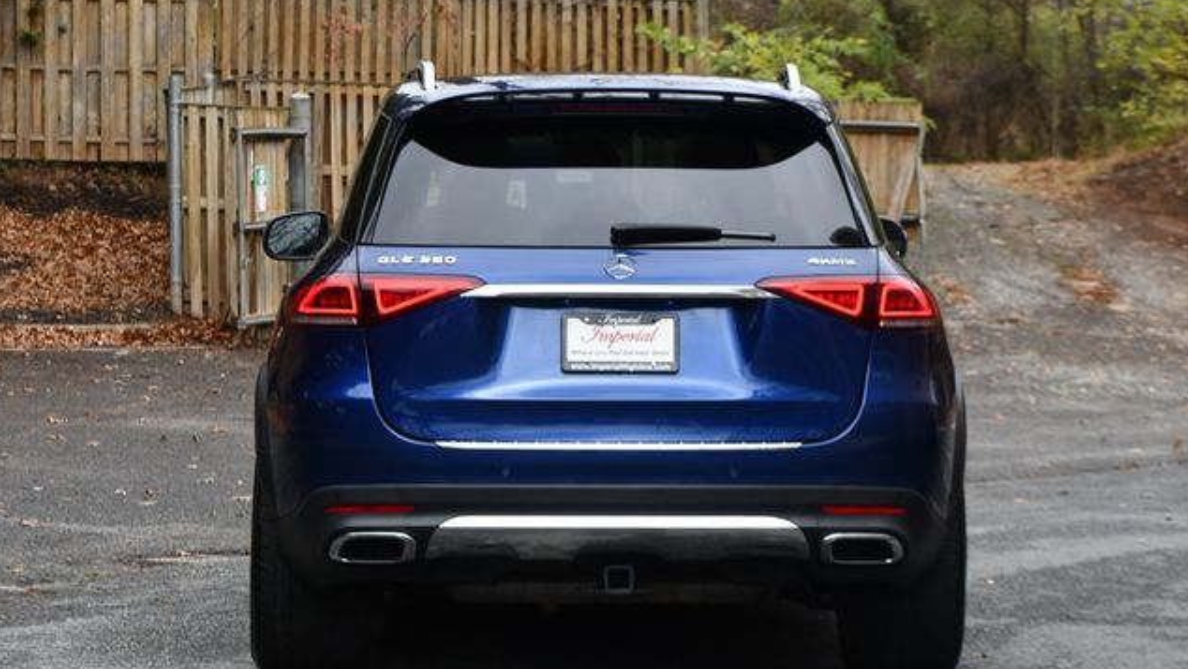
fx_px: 3497
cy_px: 334
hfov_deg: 19.3
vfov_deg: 10.9
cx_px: 594
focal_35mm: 111
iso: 280
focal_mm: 70
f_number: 5.6
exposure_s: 1/250
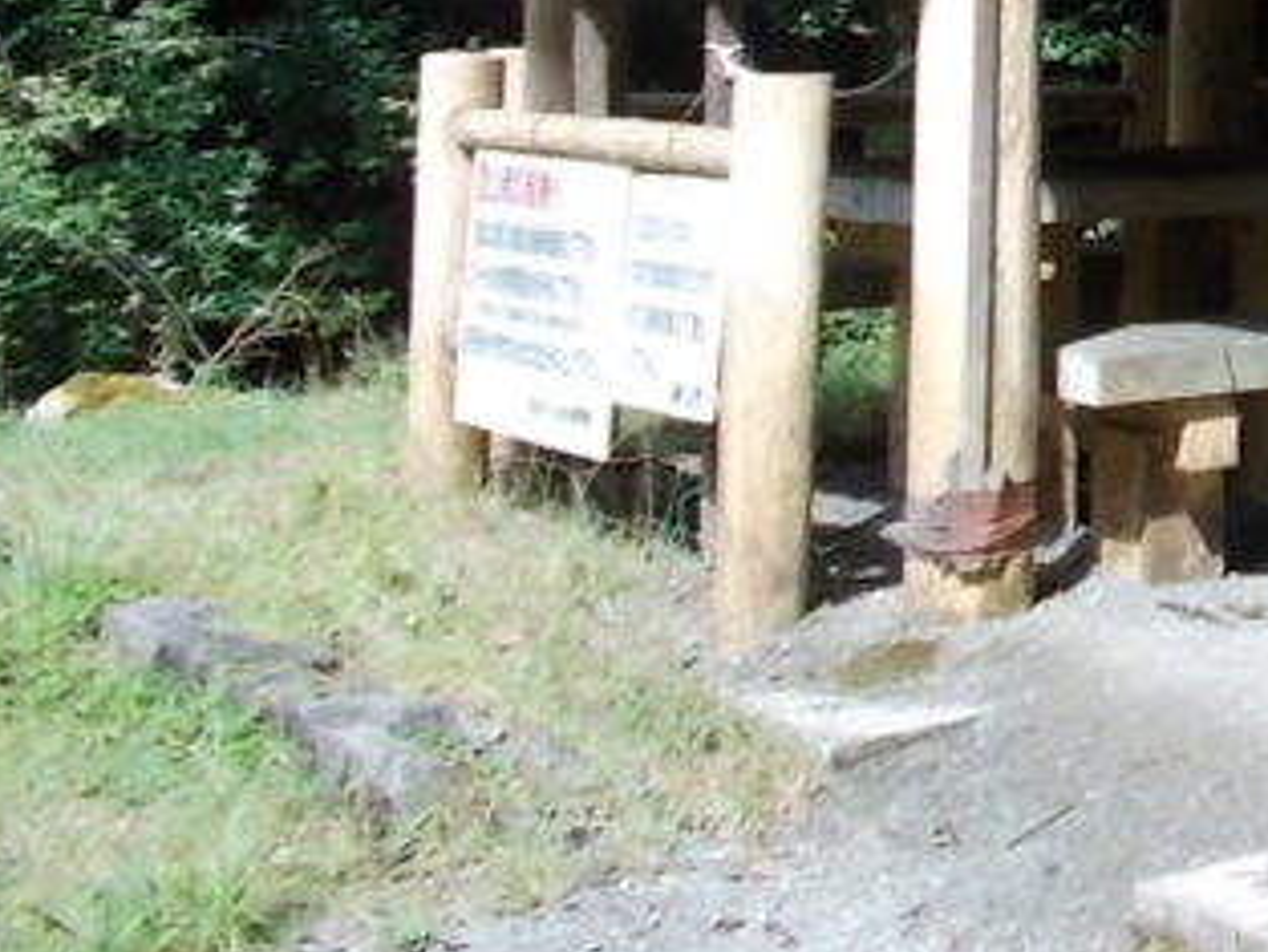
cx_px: 1961
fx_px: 3115
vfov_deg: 16.5
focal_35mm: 85
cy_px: -235
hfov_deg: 19.7
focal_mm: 4.6
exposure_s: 1/320
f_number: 3.2
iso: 80
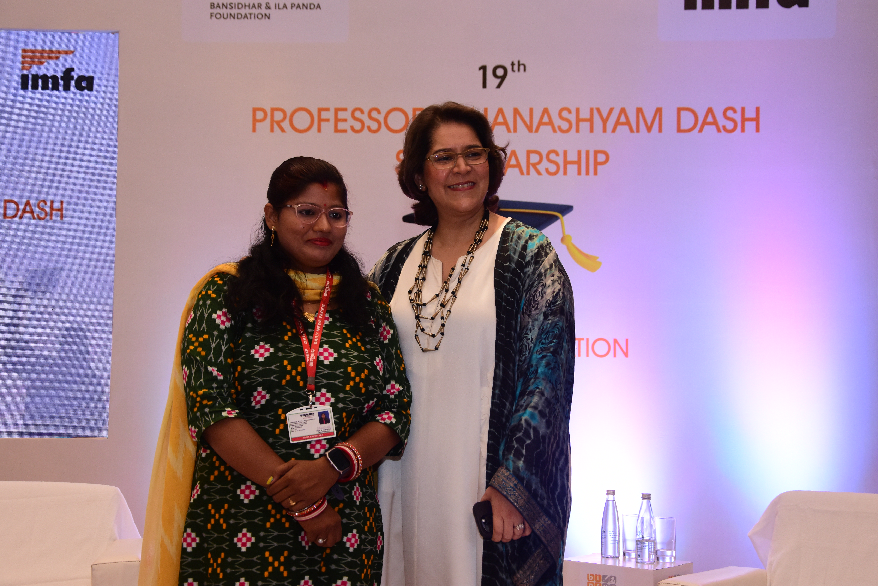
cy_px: 293
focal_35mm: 60
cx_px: 439
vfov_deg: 22.6
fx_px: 1463
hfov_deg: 33.4
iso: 1000
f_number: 5.6
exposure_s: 1/200
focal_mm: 40
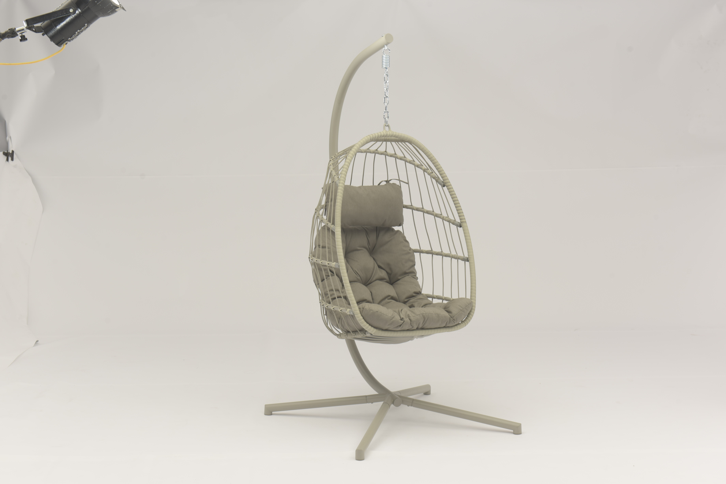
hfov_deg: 35.6
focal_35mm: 56
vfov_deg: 24.2
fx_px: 1130
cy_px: 242
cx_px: 363
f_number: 9
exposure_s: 1/10
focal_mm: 56
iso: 200
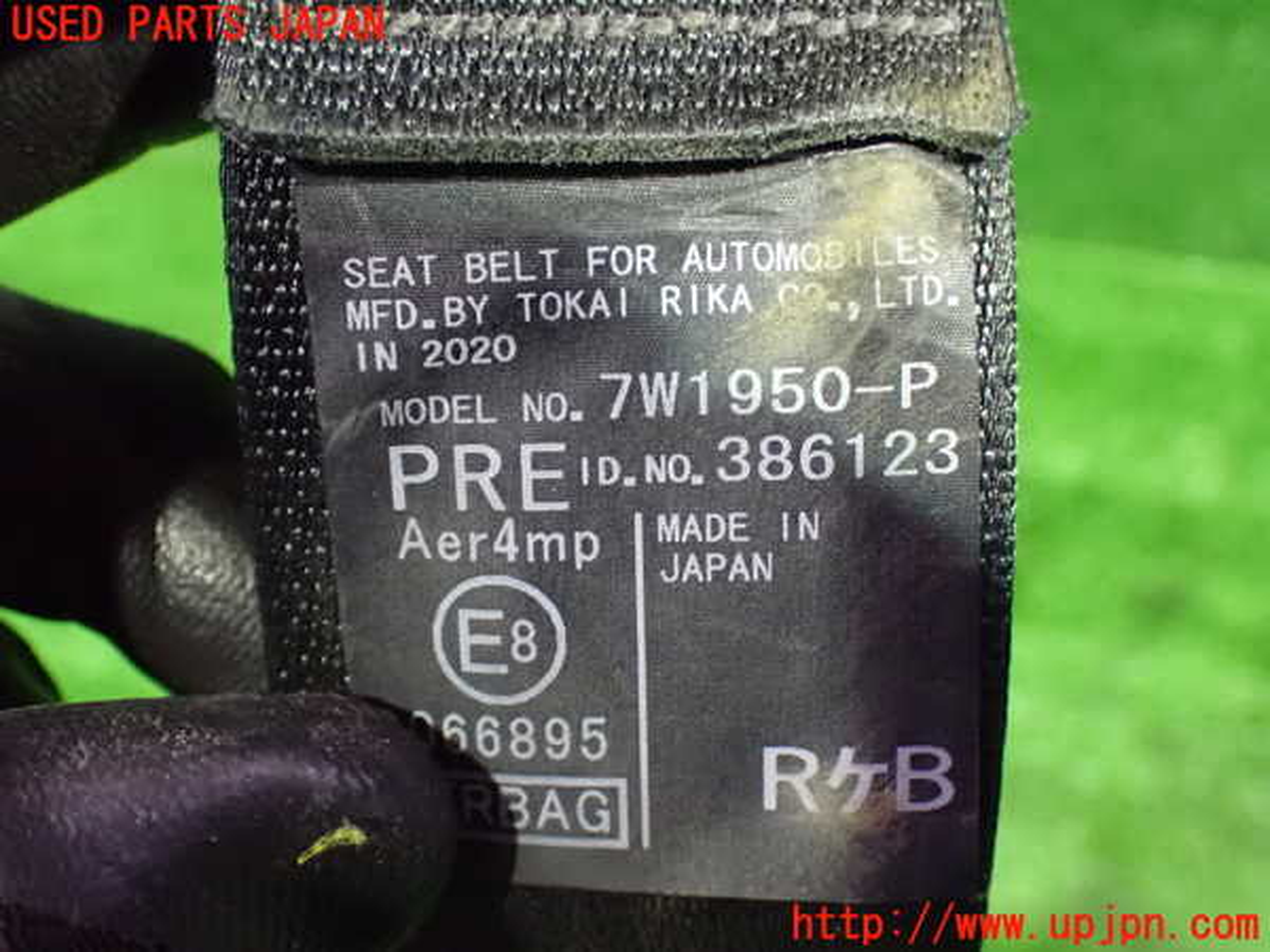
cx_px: 635
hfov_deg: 45.8
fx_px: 1504
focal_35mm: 41
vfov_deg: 35.1
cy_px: 476
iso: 1600
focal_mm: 7.31
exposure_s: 1/25
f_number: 2.8
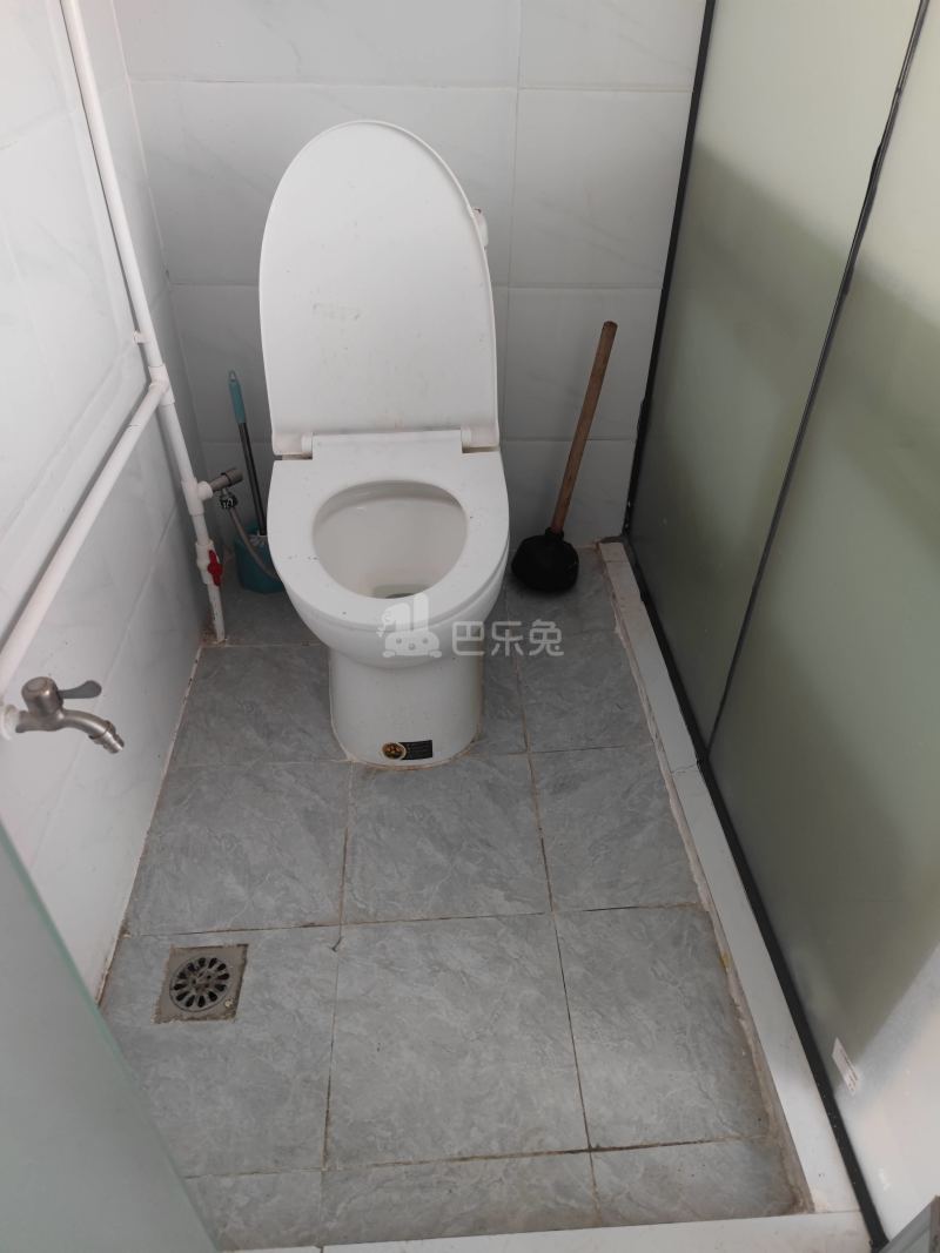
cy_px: 626
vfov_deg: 49.0
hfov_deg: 37.7
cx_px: 470
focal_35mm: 38
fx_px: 1376
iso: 536
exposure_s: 1/50
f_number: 1.95
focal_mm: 7.59
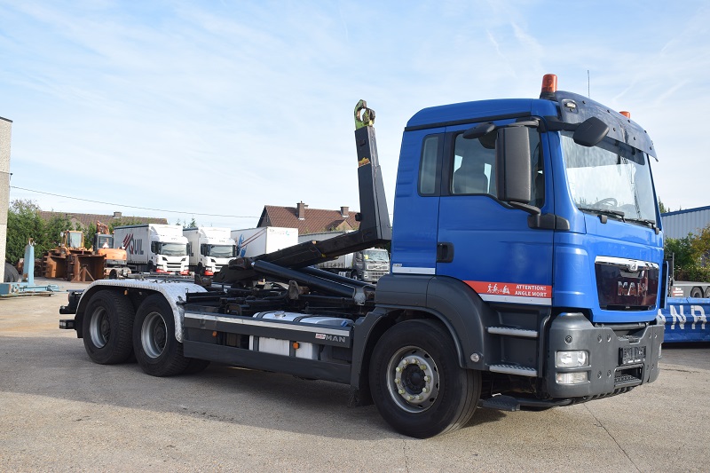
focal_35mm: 36
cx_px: 355
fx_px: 710
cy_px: 236
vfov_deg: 36.9
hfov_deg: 53.1
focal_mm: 24
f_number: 9
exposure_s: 1/320
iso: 200
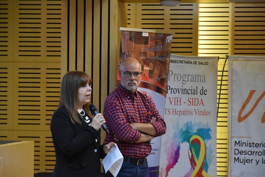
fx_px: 1159
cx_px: 132
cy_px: 88
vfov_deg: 8.7
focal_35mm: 158
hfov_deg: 13.0
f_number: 5.6
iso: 5600
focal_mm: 105
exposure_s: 1/125
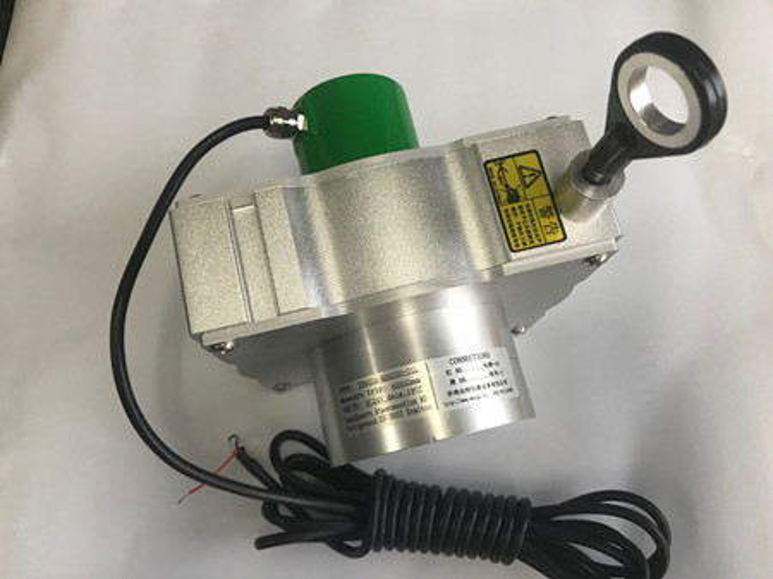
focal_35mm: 28
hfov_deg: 63.5
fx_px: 625
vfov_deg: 49.7
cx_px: 386
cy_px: 290
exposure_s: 1/33
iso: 32
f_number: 1.8
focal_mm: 3.99
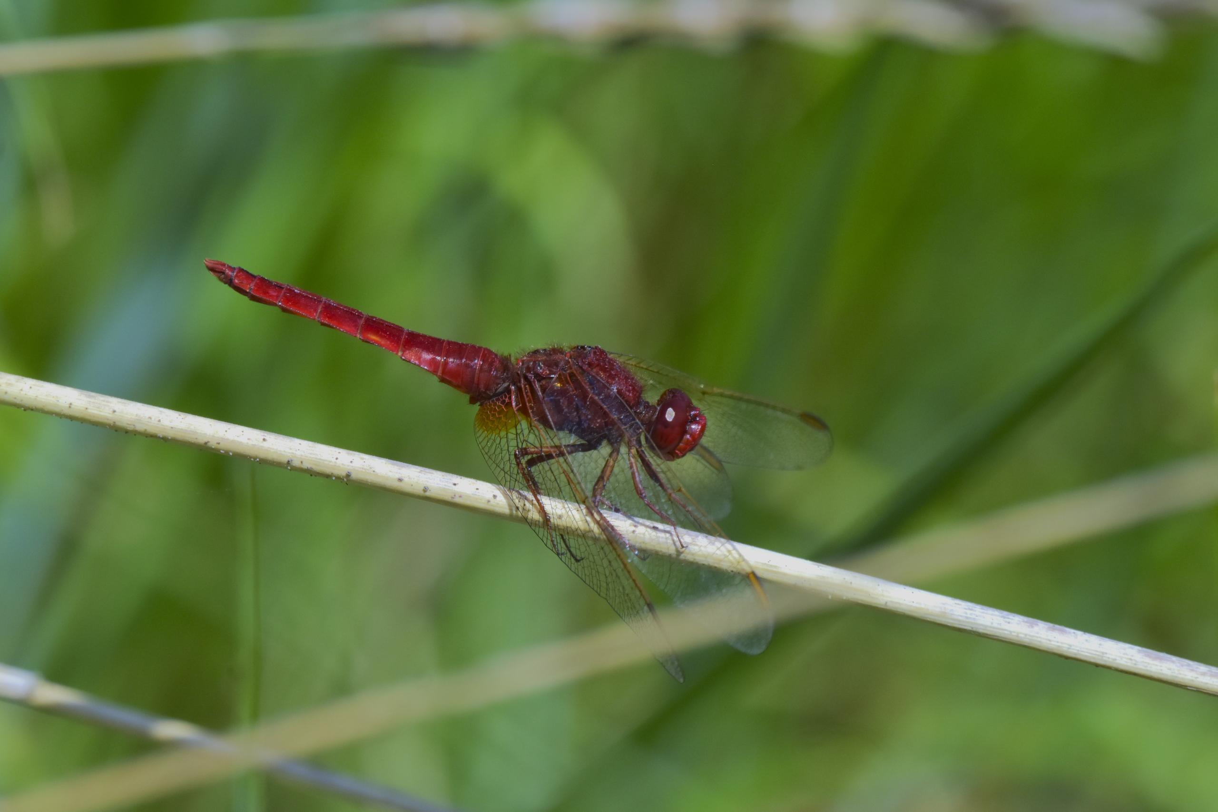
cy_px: 406
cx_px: 609
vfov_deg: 1.5
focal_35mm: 900
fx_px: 30449
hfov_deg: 2.3
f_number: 8
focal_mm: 600
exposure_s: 1/2000
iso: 500
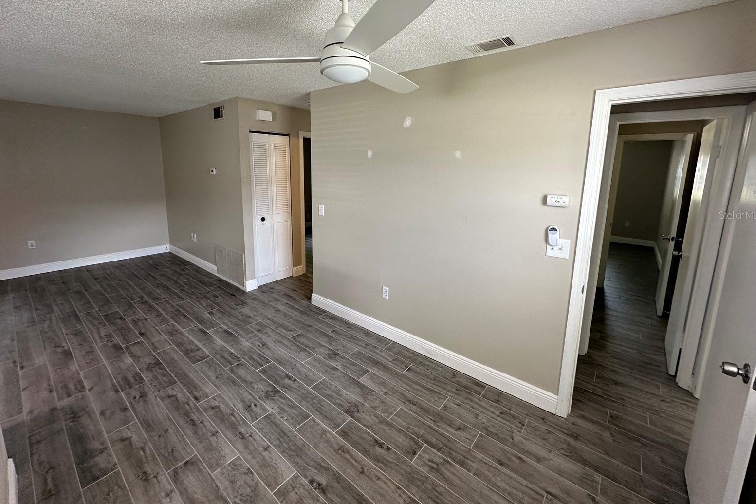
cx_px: 375
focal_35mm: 15
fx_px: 315
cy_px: 215
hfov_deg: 100.4
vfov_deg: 76.8
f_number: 2.2
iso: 200
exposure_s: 1/120
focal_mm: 2.22
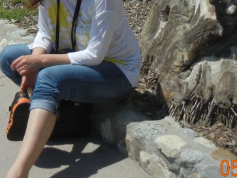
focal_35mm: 110
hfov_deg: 17.9
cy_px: -31
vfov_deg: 13.1
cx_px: 91
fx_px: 753
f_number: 7.4
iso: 160
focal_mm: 7.1
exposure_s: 1/640
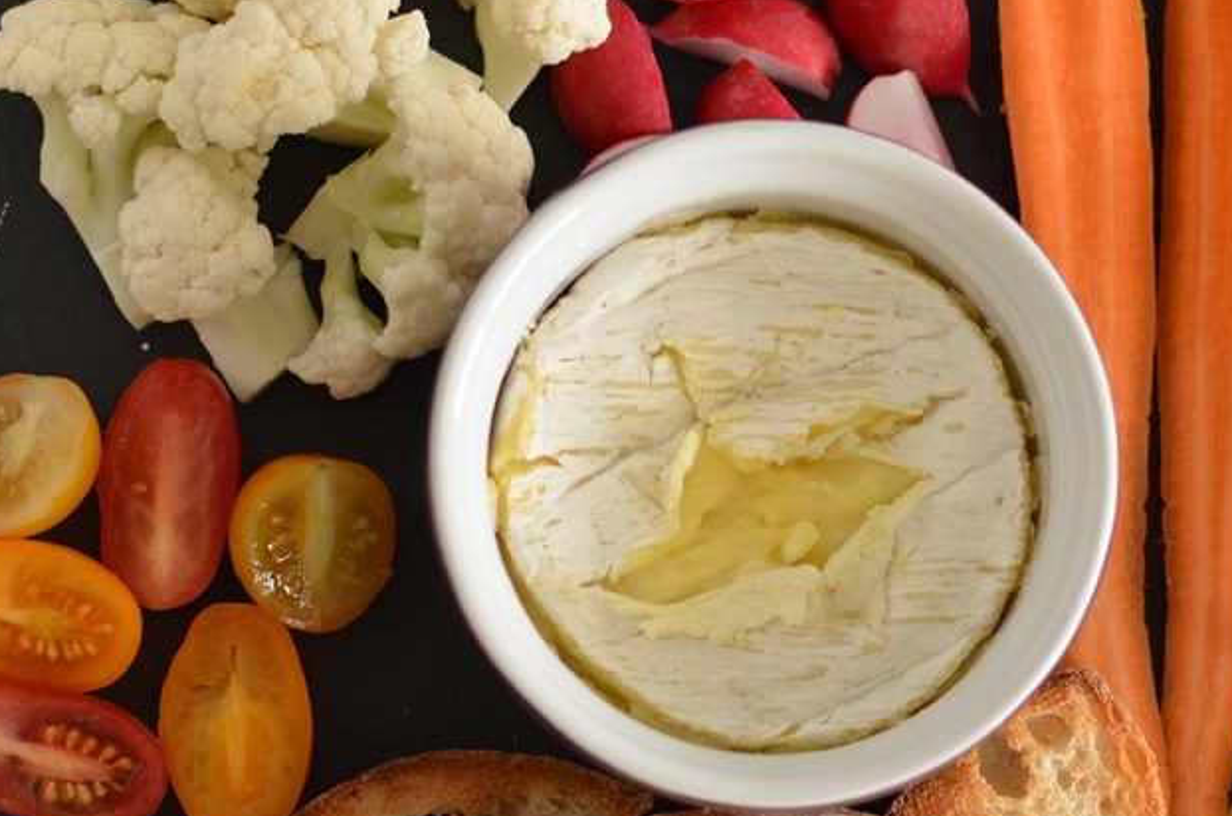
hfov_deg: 19.6
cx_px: 860
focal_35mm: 104
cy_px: 513
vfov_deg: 13.1
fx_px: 3551
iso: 500
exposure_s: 1/320
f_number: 3.5
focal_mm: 35
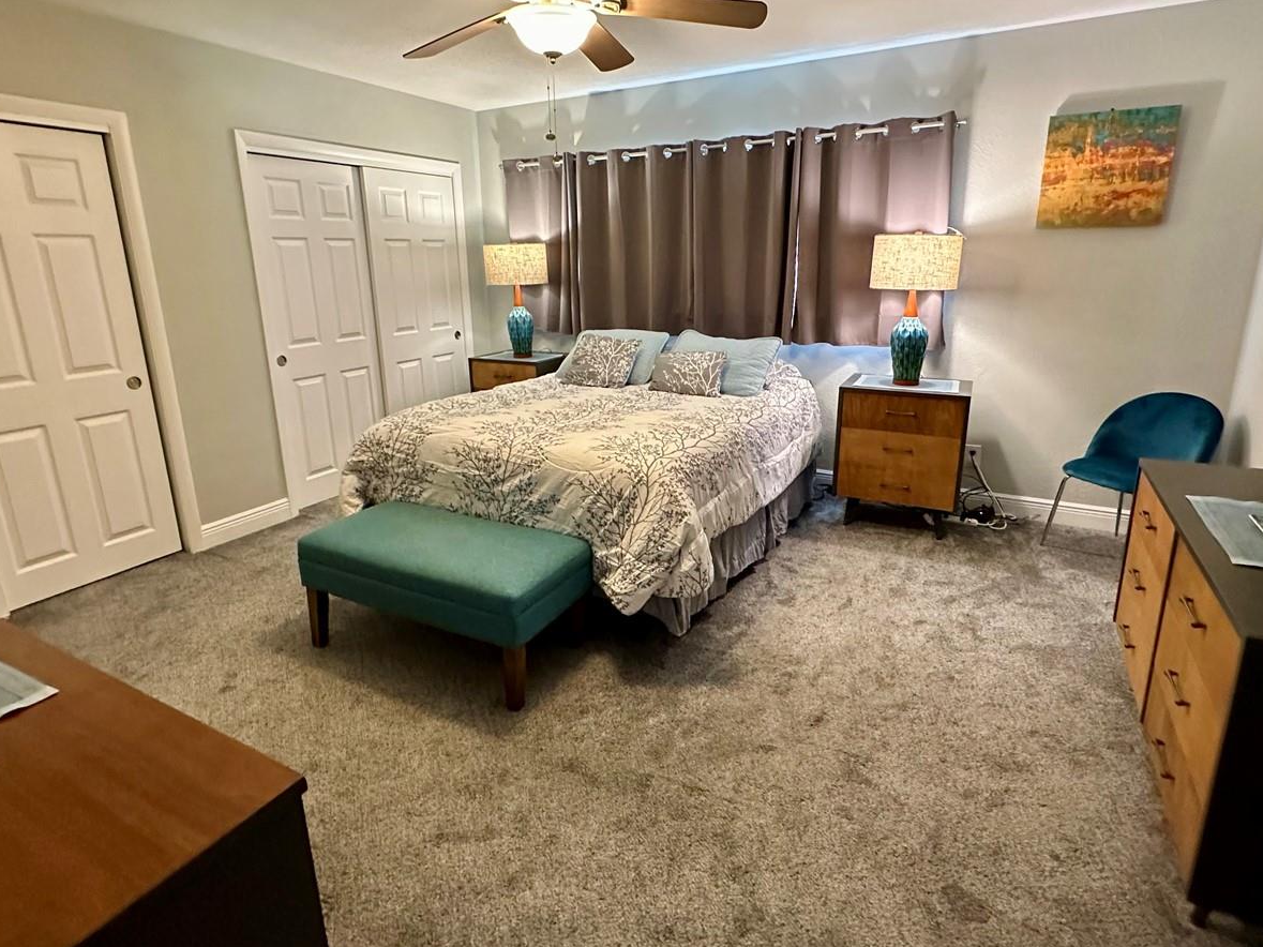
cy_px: 435
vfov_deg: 68.6
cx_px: 637
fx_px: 693
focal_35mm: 19
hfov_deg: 84.7
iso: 800
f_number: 2.2
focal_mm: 2.22
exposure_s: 1/60
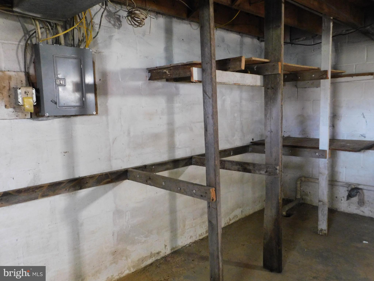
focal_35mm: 28
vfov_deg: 49.7
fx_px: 303
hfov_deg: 63.4
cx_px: 187
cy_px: 140
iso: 800
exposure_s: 1/8
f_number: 3.2
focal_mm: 4.9
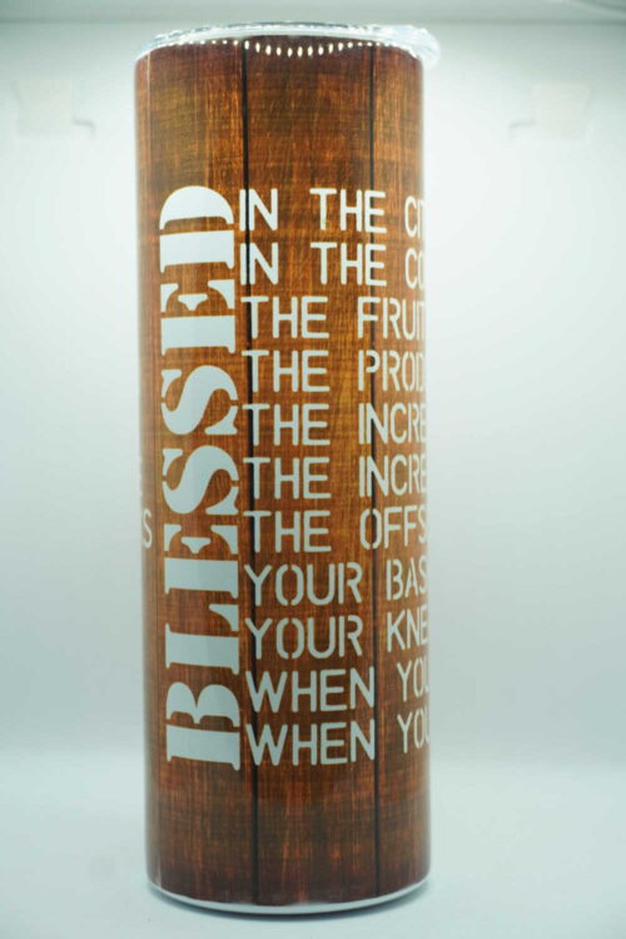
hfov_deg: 21.1
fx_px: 1682
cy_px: 470
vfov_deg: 31.2
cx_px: 313
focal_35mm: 64
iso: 200
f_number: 5
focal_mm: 43
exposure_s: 1/80
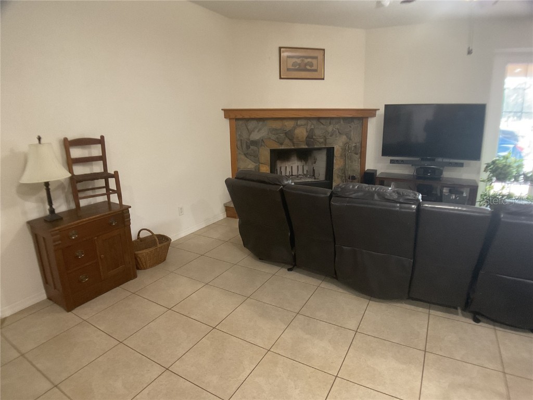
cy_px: 200
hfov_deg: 61.7
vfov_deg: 48.2
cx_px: 266
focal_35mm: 29
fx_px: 447
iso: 250
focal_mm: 3
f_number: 1.8
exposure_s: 1/40
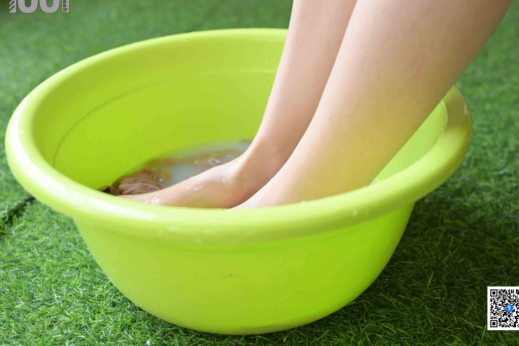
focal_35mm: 38
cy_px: 159
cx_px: 269
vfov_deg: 35.0
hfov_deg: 50.7
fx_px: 548
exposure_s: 1/320
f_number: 3.5
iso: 200
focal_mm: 35
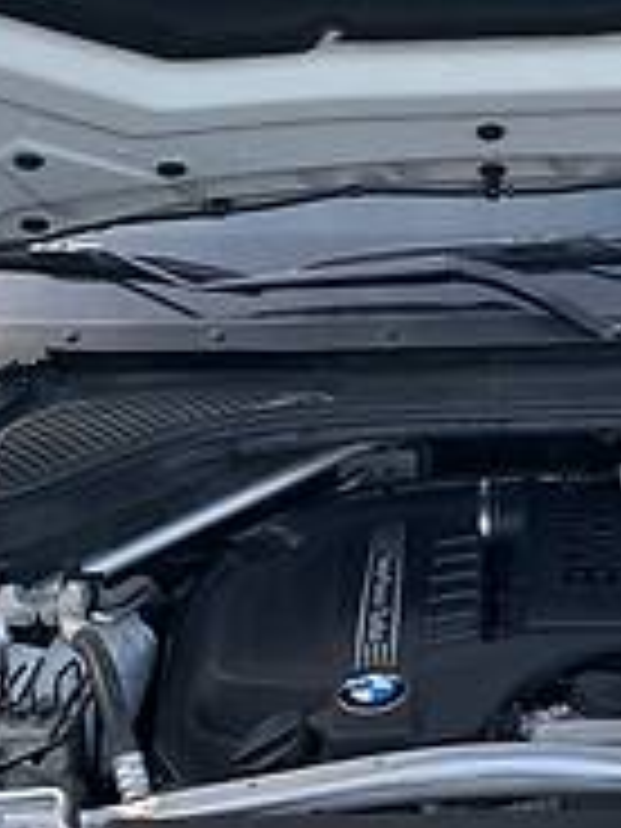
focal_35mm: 85
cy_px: 482
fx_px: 2033
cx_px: 518
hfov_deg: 17.2
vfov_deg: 23.0
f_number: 1.8
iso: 64
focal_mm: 4.2
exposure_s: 1/121
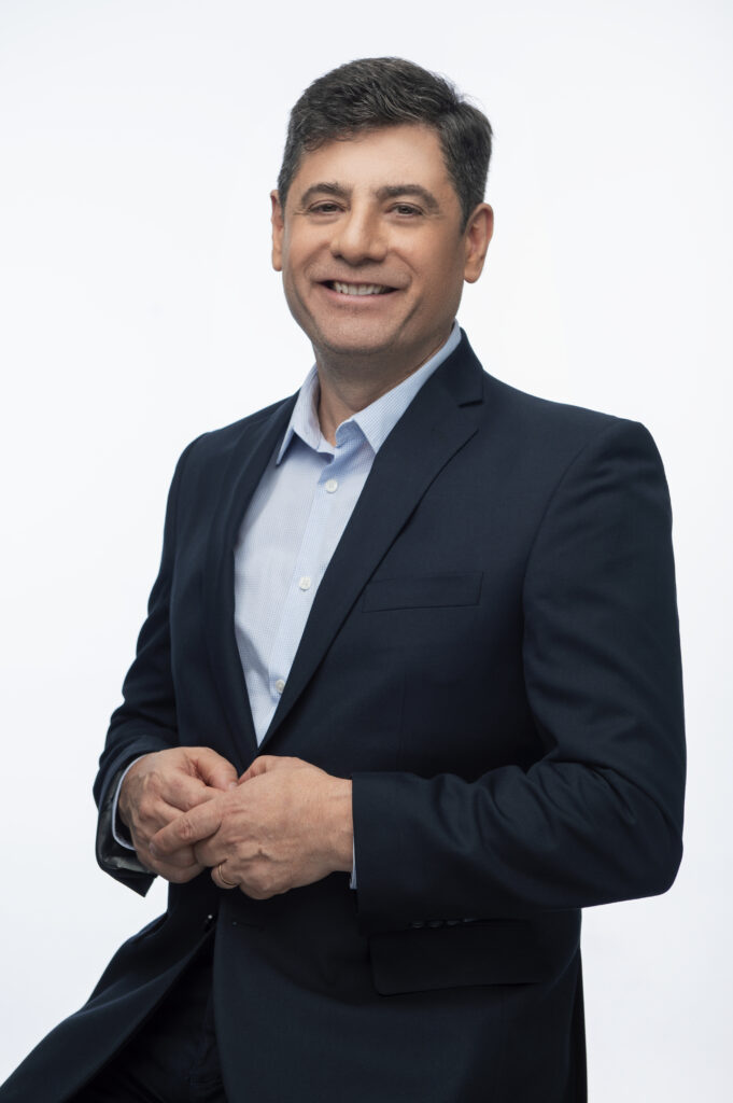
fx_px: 2141
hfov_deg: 19.4
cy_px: 552
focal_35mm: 70
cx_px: 366
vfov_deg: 28.9
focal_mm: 70
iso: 100
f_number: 7.1
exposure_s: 1/160
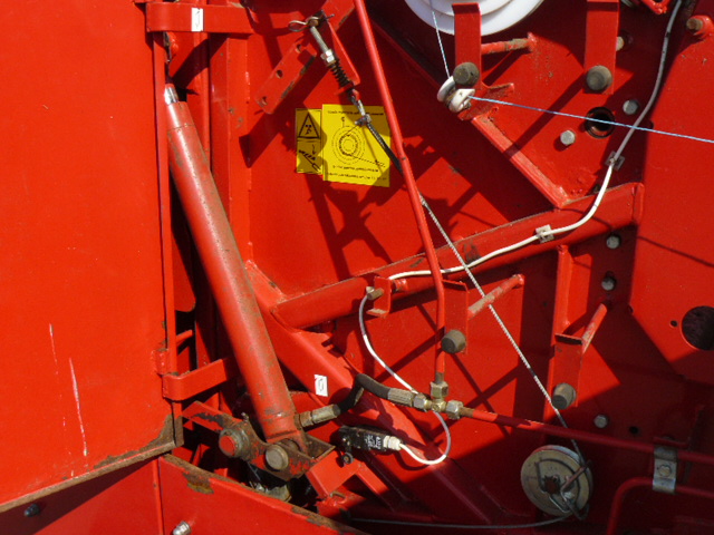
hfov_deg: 51.4
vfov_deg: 39.7
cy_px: 268
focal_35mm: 36
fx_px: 743
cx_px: 357
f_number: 5.6
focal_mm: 6
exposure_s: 1/320
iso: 100
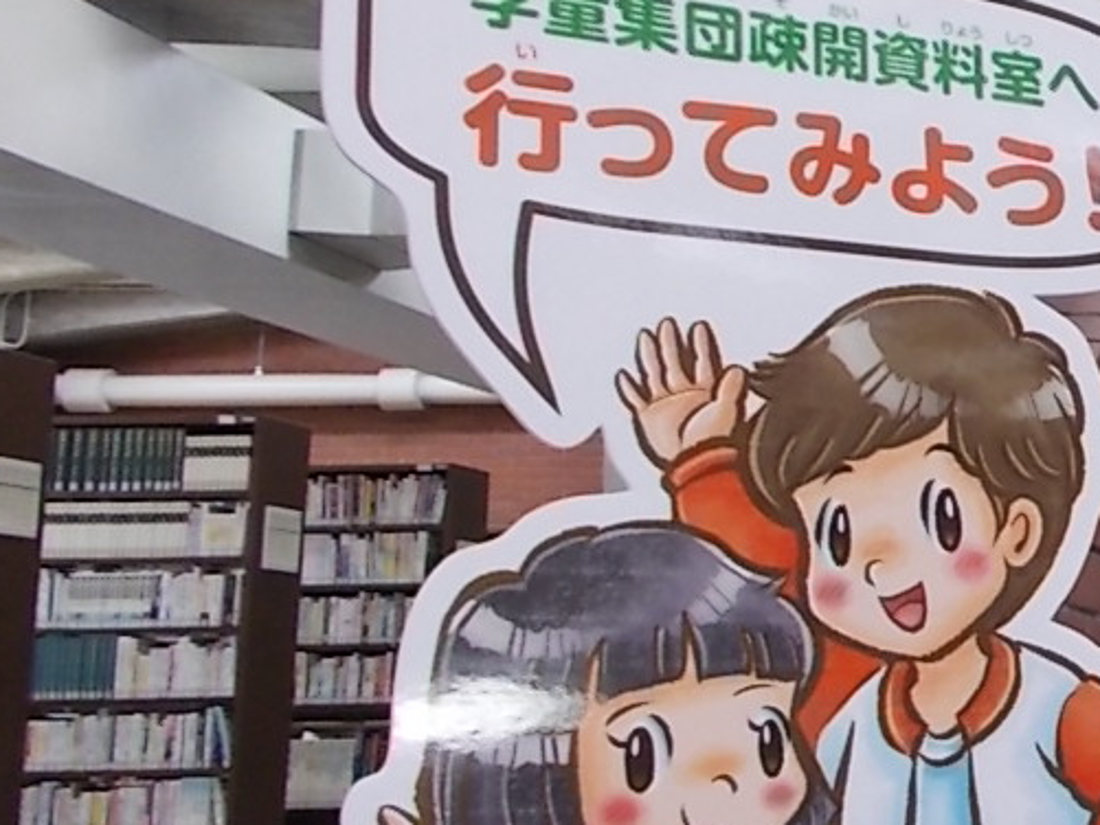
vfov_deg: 17.8
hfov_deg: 20.2
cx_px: 1660
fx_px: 2638
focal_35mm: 83
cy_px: 312
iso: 140
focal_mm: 4.6
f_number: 3.2
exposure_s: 1/25
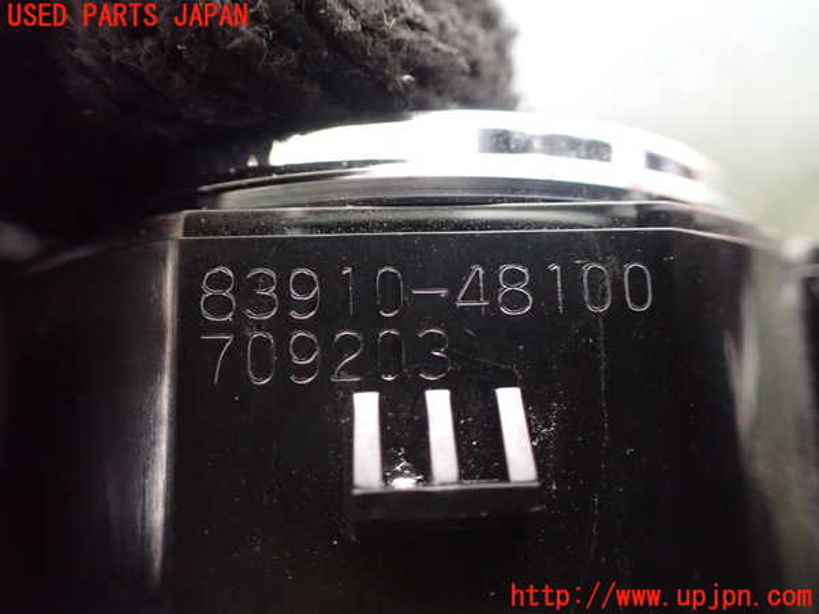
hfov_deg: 60.0
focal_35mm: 30
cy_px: 307
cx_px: 410
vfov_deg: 46.8
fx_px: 710
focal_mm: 5.4
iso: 1250
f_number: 2.3
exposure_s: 1/30
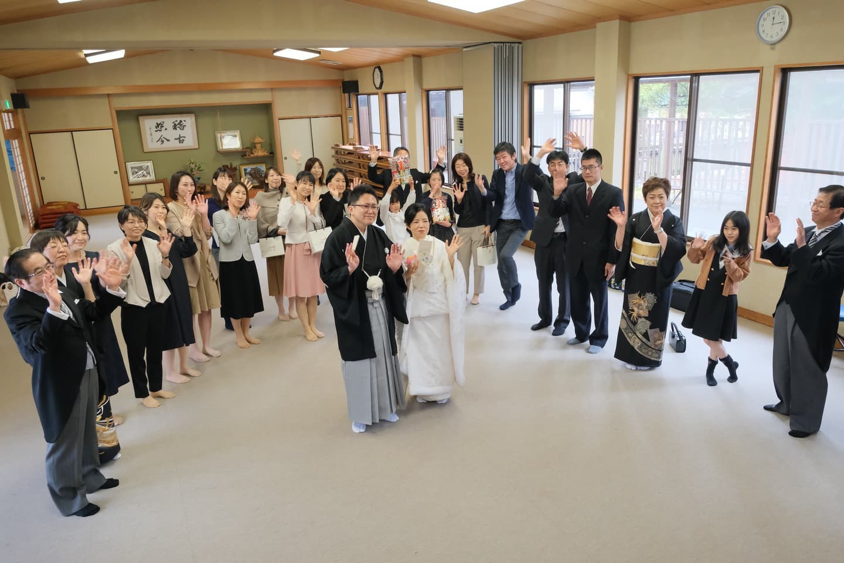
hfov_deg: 67.4
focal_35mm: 27
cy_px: 282
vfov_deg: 47.9
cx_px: 422
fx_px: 633
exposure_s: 1/80
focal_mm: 17.7
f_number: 4
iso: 3200
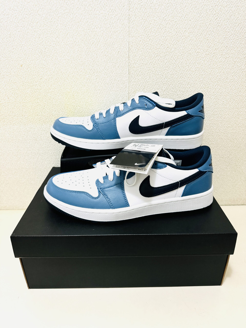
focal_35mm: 24
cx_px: 123
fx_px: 227
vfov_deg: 71.6
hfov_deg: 56.8
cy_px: 164
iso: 320
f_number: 1.78
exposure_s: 1/50
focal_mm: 6.76
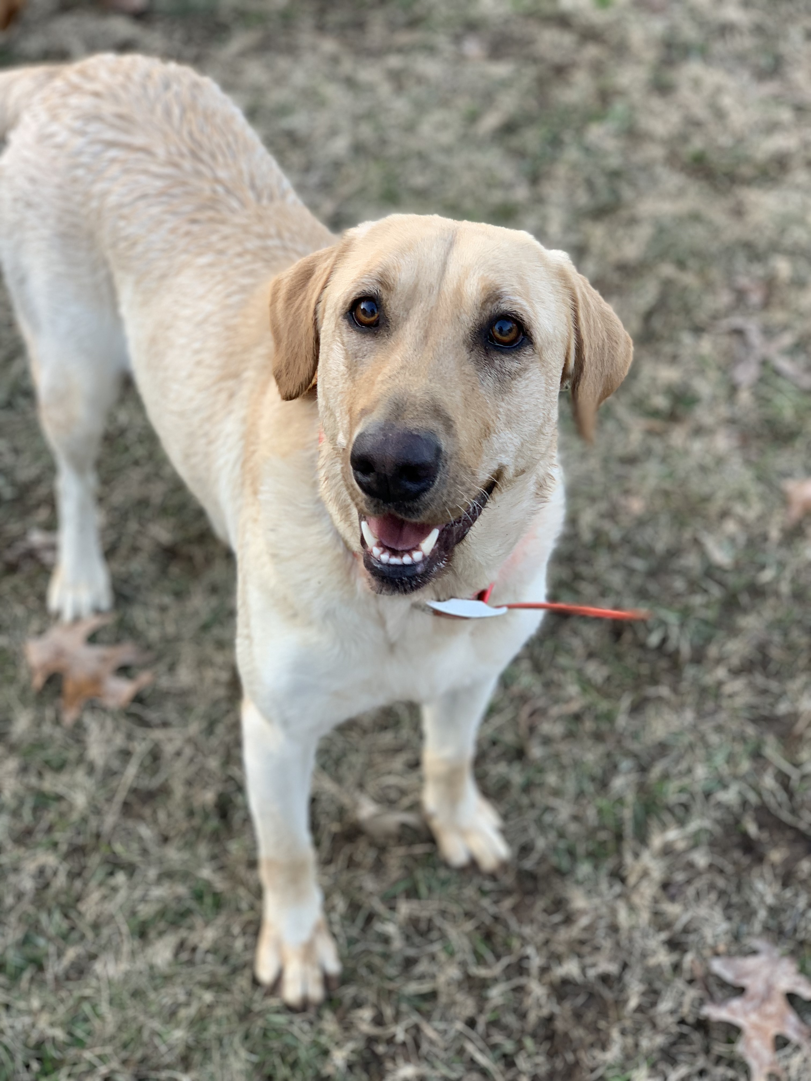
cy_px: 540
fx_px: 1624
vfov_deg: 36.8
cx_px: 406
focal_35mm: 52
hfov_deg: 28.0
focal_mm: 6
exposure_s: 1/122
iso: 64
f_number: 2.4
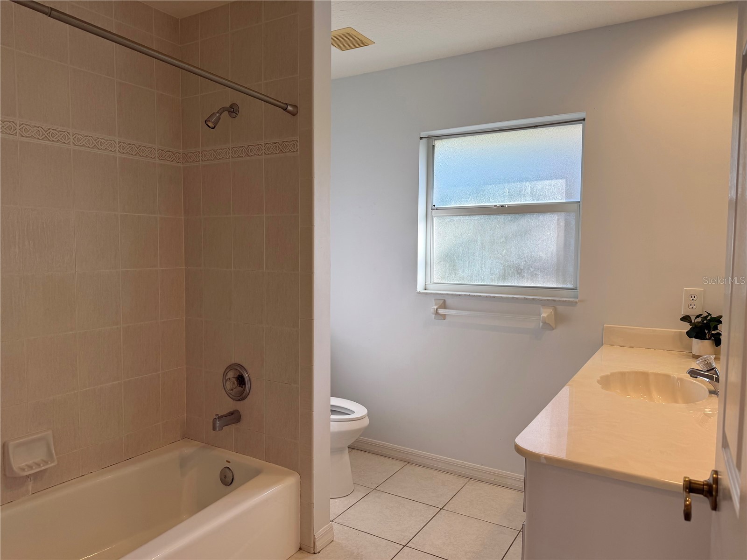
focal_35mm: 24
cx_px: 374
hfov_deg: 71.6
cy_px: 280
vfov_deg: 56.8
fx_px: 518
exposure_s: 1/152
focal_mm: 6.76
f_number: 1.78
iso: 64
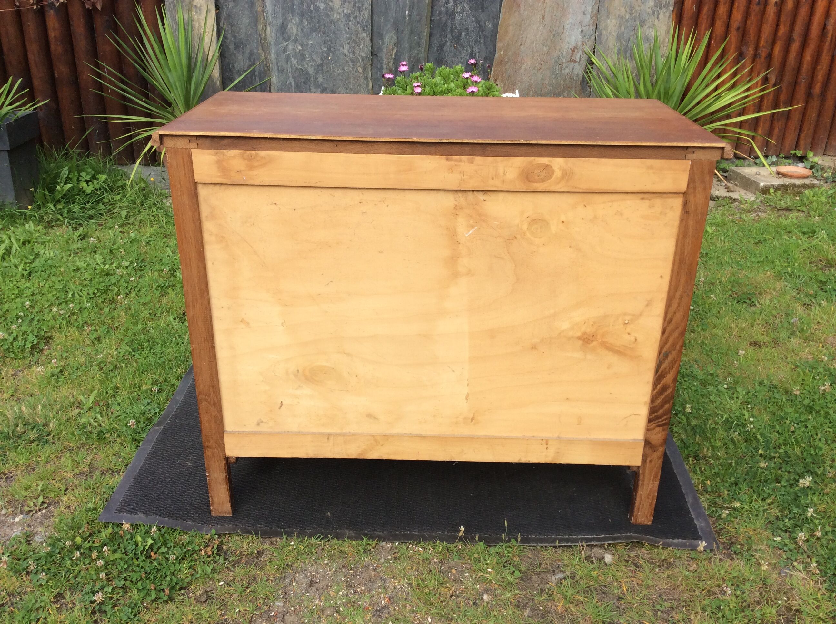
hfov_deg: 56.9
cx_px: 418
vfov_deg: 44.1
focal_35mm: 32
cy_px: 312
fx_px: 772
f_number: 2.4
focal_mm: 3.3
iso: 32
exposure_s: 1/493
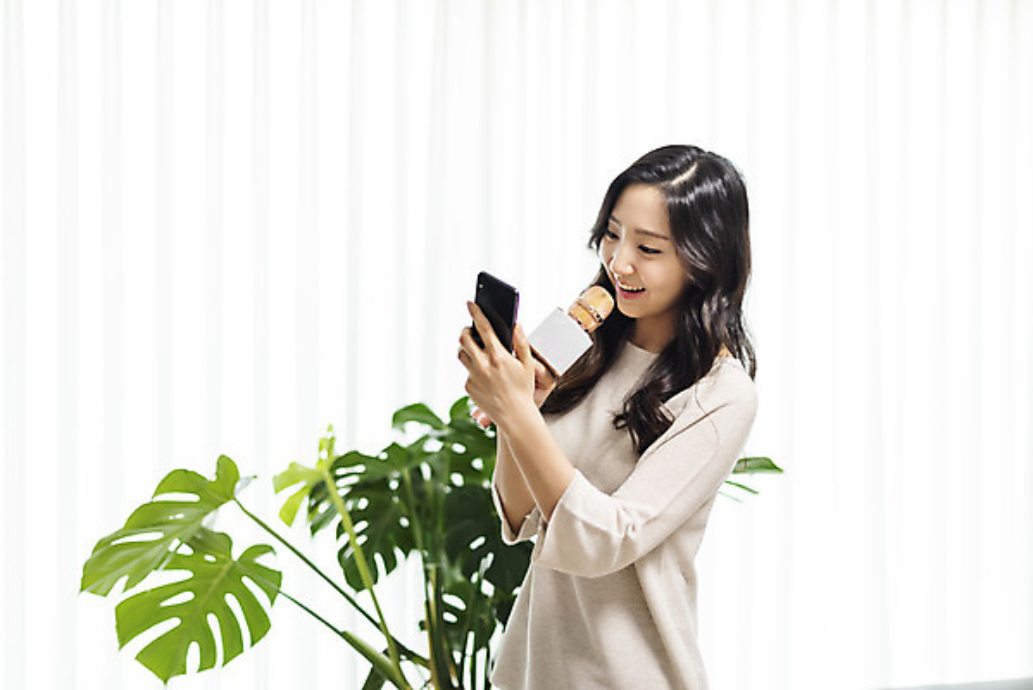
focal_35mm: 50
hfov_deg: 39.6
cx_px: 516
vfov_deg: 27.0
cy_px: 345
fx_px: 1435
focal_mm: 50
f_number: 1.8
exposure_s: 1/640
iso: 640
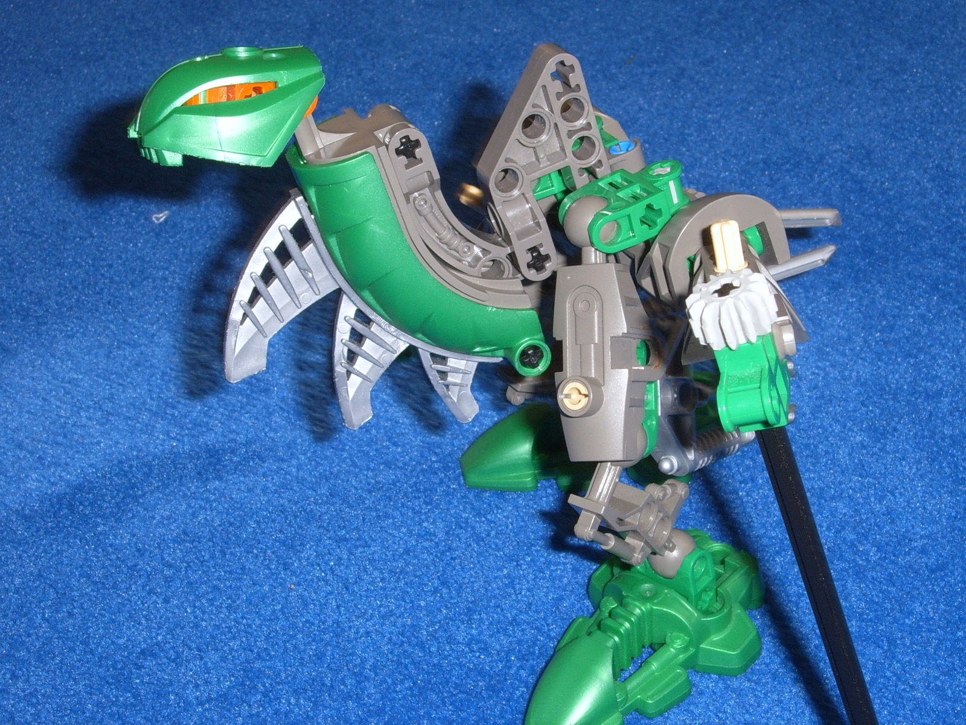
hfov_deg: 26.0
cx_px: 483
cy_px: 362
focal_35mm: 75
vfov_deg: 19.6
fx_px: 2093
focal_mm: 12.4
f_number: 8.2
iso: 69
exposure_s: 1/45
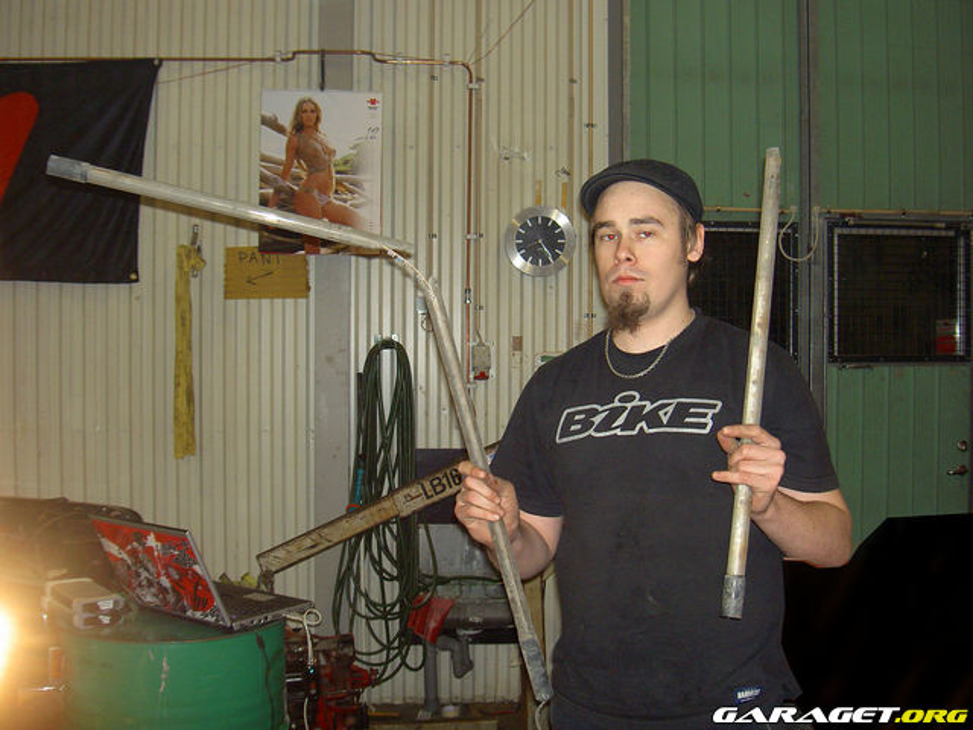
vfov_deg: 36.8
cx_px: 486
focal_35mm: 39
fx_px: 1096
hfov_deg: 47.9
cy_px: 365
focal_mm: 8
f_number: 2.8
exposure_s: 1/125
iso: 200
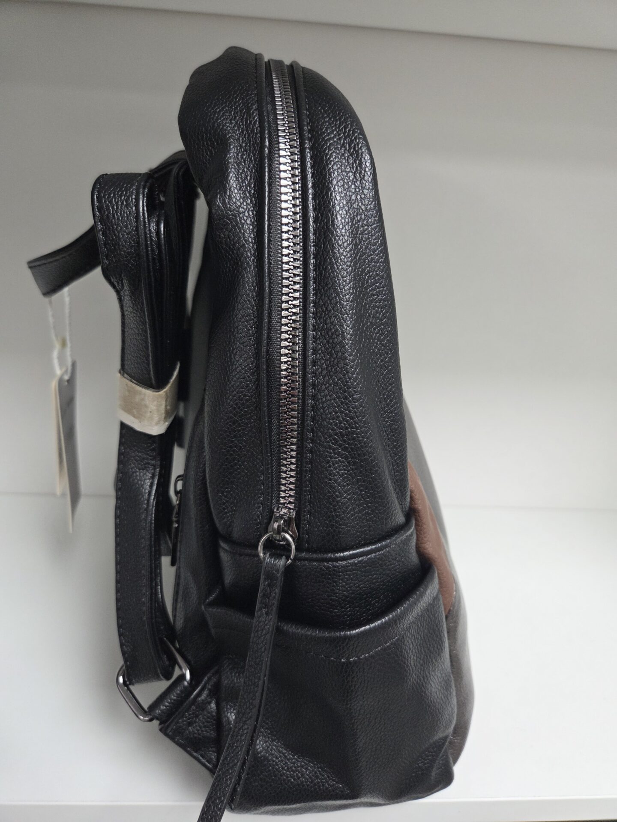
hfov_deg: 58.9
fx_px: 547
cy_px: 411
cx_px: 308
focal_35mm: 23
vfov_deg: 73.9
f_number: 1.8
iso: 250
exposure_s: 1/100
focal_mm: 5.4
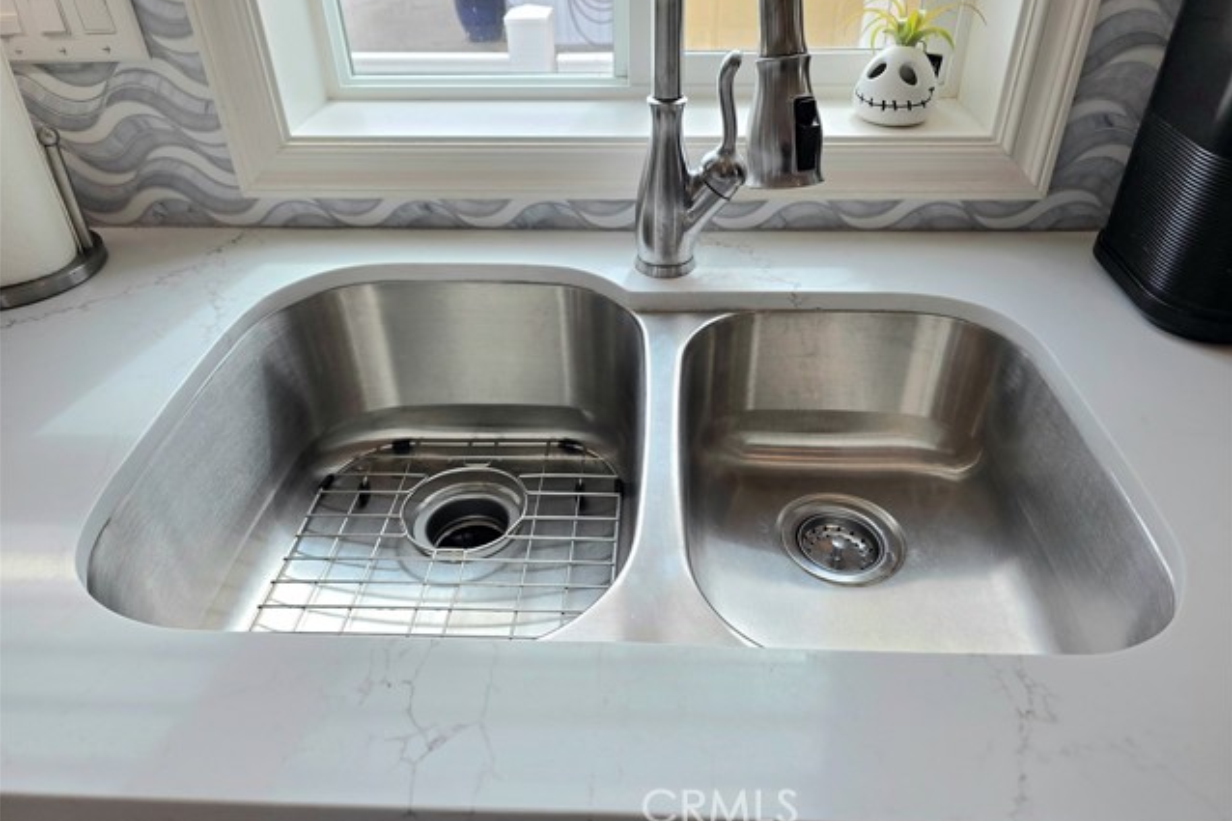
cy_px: 371
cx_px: 616
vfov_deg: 53.0
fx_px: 821
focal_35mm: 24
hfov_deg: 73.8
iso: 80
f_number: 1.7
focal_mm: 6.3
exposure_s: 1/1667
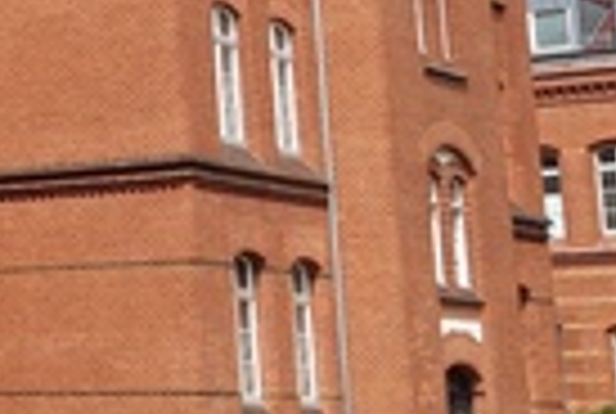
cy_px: -90
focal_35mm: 126
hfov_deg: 14.2
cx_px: -526
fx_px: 2161
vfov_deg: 10.7
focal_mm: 3.92
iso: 40
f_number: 1.7
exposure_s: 1/1337
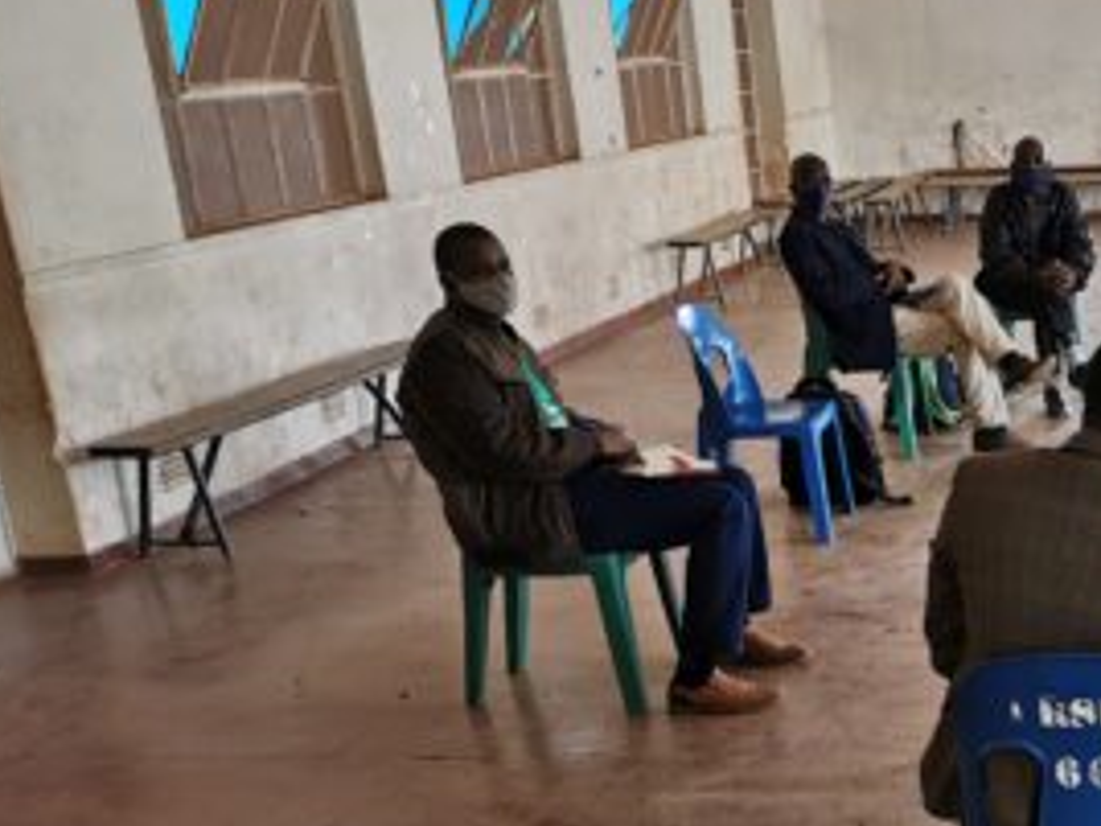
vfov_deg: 24.5
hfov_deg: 29.8
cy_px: 647
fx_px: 1877
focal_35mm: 59
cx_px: 1173
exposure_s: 1/100
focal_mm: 5.58
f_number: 1.8
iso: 160
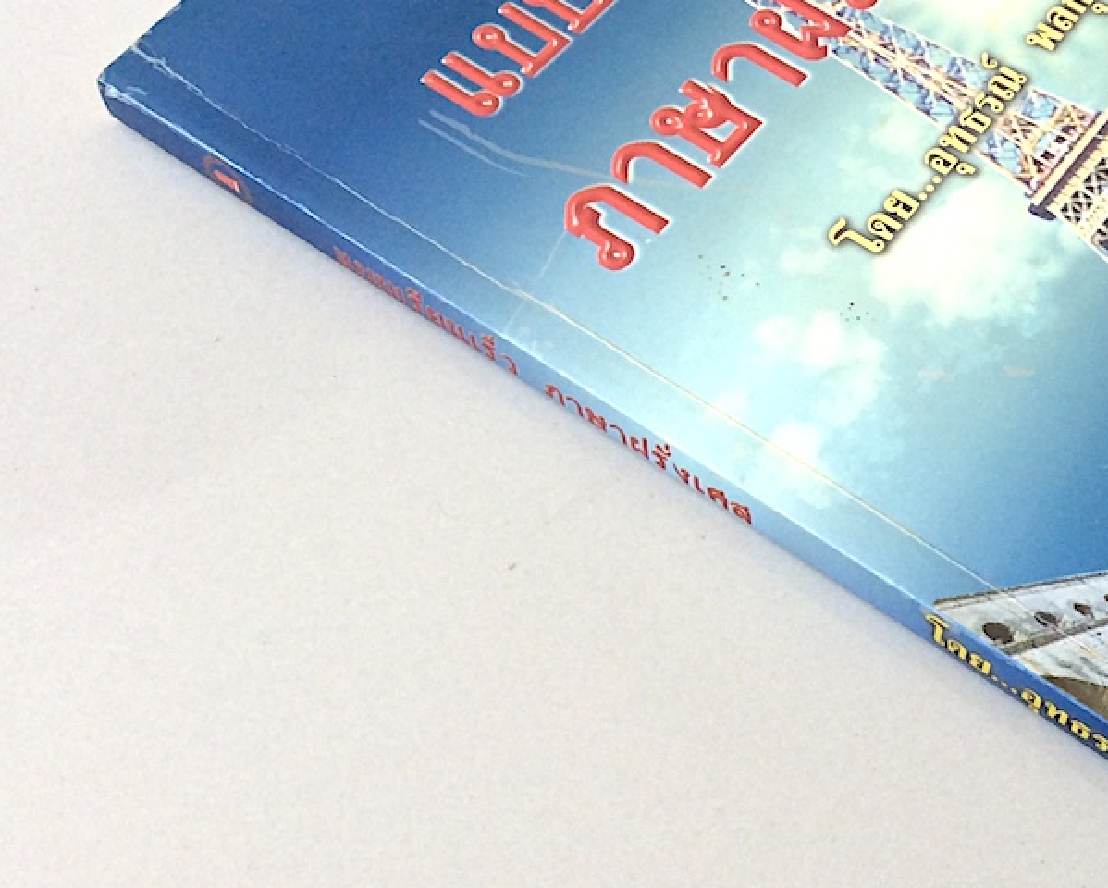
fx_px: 1936
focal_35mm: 59
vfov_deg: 25.6
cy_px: 253
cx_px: 943
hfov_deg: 30.8
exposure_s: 1/100
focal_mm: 3.3
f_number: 2.4
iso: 50
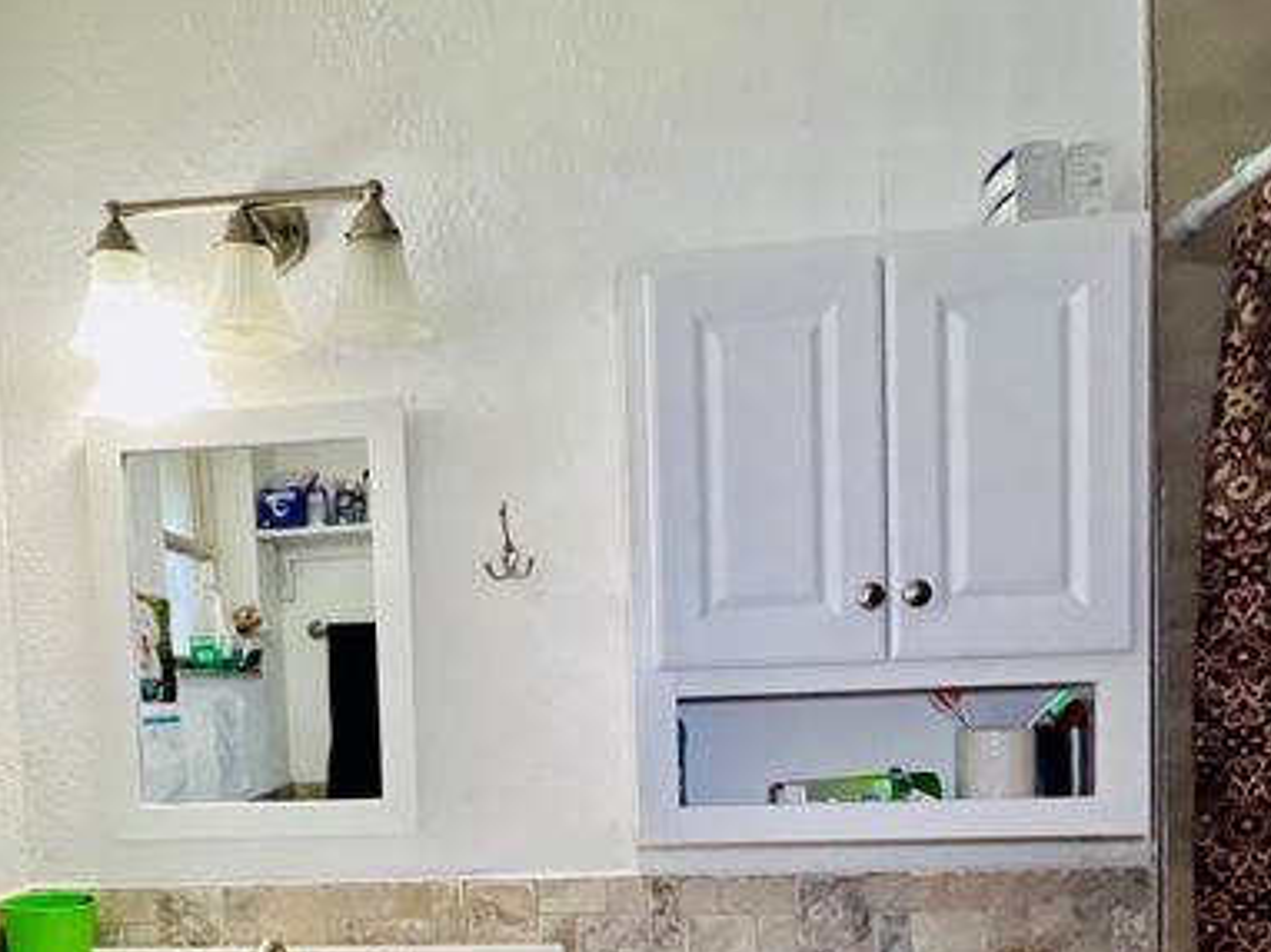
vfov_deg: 53.1
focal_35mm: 24
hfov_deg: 70.4
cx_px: 474
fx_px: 881
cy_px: 759
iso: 160
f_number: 1.8
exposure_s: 1/120
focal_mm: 1.57
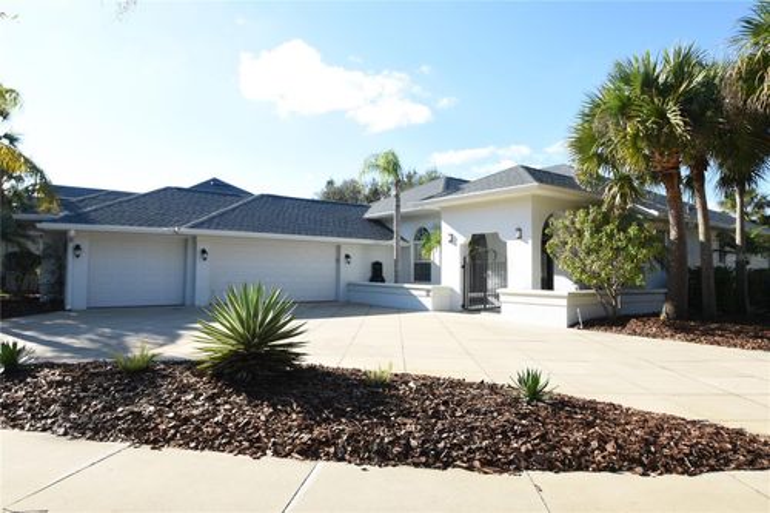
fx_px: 449
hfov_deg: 81.2
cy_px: 256
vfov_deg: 59.5
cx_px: 385
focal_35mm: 21
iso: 100
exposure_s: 1/200
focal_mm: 14
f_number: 7.1
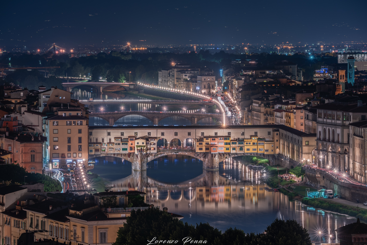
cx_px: 177
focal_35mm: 211
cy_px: 129
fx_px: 2152
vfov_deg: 6.5
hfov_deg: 9.7
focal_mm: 200
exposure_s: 30
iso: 100
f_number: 9
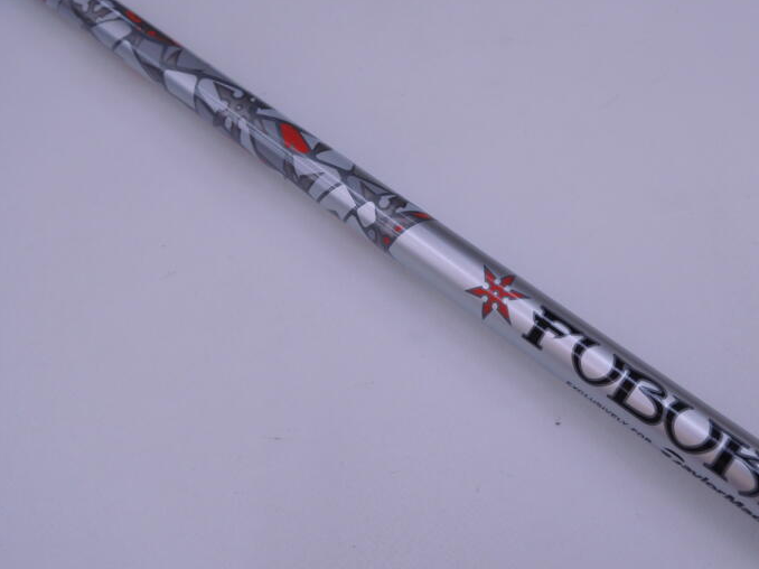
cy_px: 220
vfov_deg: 41.5
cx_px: 410
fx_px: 745
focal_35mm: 34
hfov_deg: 53.9
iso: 100
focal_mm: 4.3
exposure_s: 1/60
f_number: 2.8
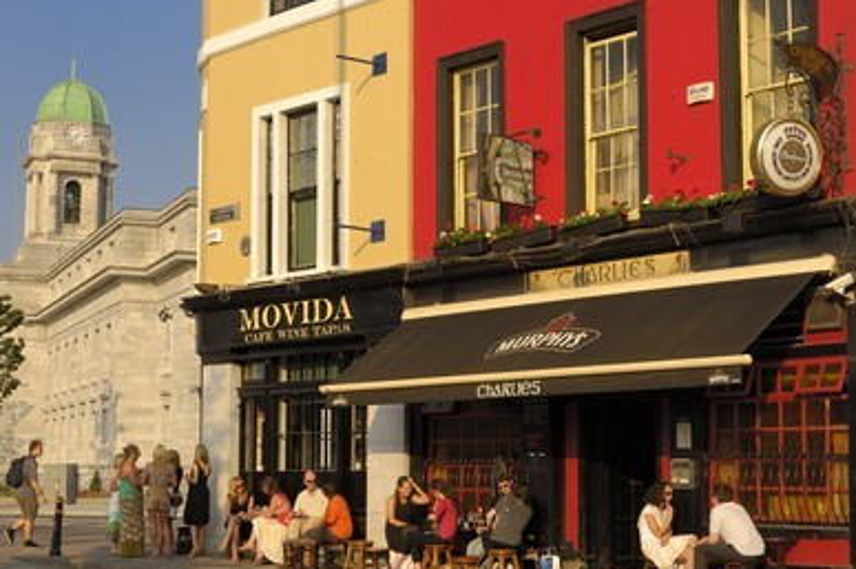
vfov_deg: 21.8
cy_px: 308
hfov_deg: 32.4
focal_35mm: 62
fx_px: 1472
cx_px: 395
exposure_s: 1/160
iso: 100
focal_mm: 38
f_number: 8.5
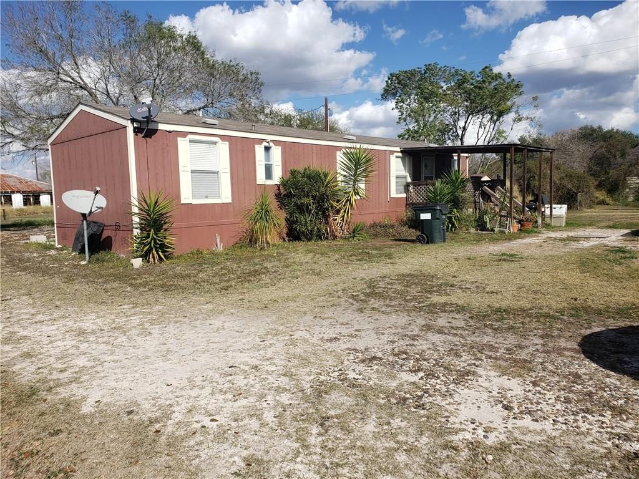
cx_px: 320
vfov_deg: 53.1
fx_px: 480
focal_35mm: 26
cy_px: 240
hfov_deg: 67.3
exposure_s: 1/1813
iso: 50
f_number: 2.4
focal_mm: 4.3
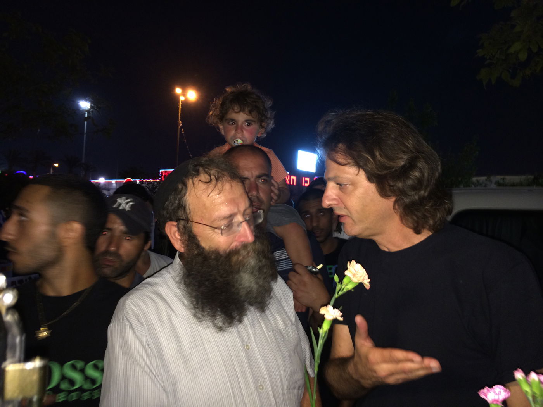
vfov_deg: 46.8
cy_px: 204
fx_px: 471
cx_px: 272
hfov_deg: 60.0
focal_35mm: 30
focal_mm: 4.12
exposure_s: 1/16
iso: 100
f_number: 2.2
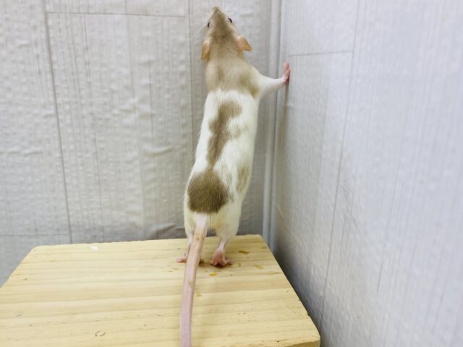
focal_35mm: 26
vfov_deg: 53.1
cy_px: 174
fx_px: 348
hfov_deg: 67.3
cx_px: 232
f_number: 1.8
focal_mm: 4.25
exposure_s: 1/100
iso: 125
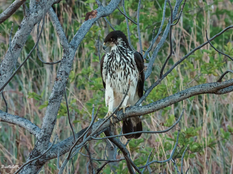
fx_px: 4086
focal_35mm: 607
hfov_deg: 3.3
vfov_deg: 2.5
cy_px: 87
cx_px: 105
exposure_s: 1/500
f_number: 9
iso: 2000
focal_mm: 560
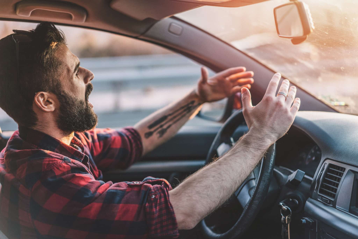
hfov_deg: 36.2
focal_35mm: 55
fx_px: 547
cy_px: 120
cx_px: 179
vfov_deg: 24.6
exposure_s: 1/320
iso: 100
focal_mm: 55
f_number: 2
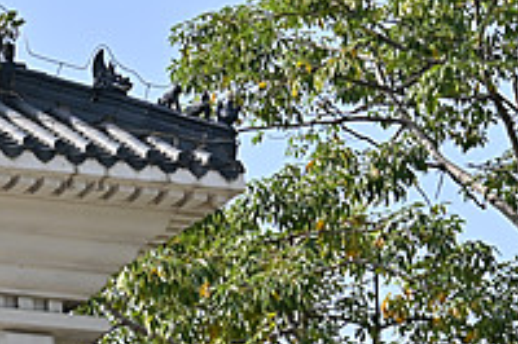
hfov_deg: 6.8
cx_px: 534
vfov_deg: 4.5
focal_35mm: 300
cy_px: 573
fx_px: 4313
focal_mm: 50
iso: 200
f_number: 11
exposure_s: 1/320
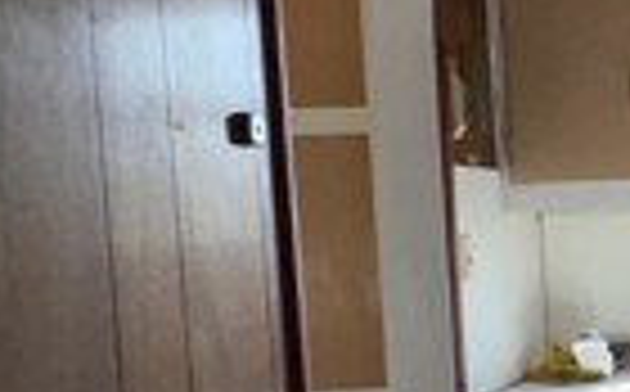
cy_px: 306
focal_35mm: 68
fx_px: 1166
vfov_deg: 18.9
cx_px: 958
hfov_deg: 23.7
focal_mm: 2.22
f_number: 2.2
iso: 32
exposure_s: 1/129
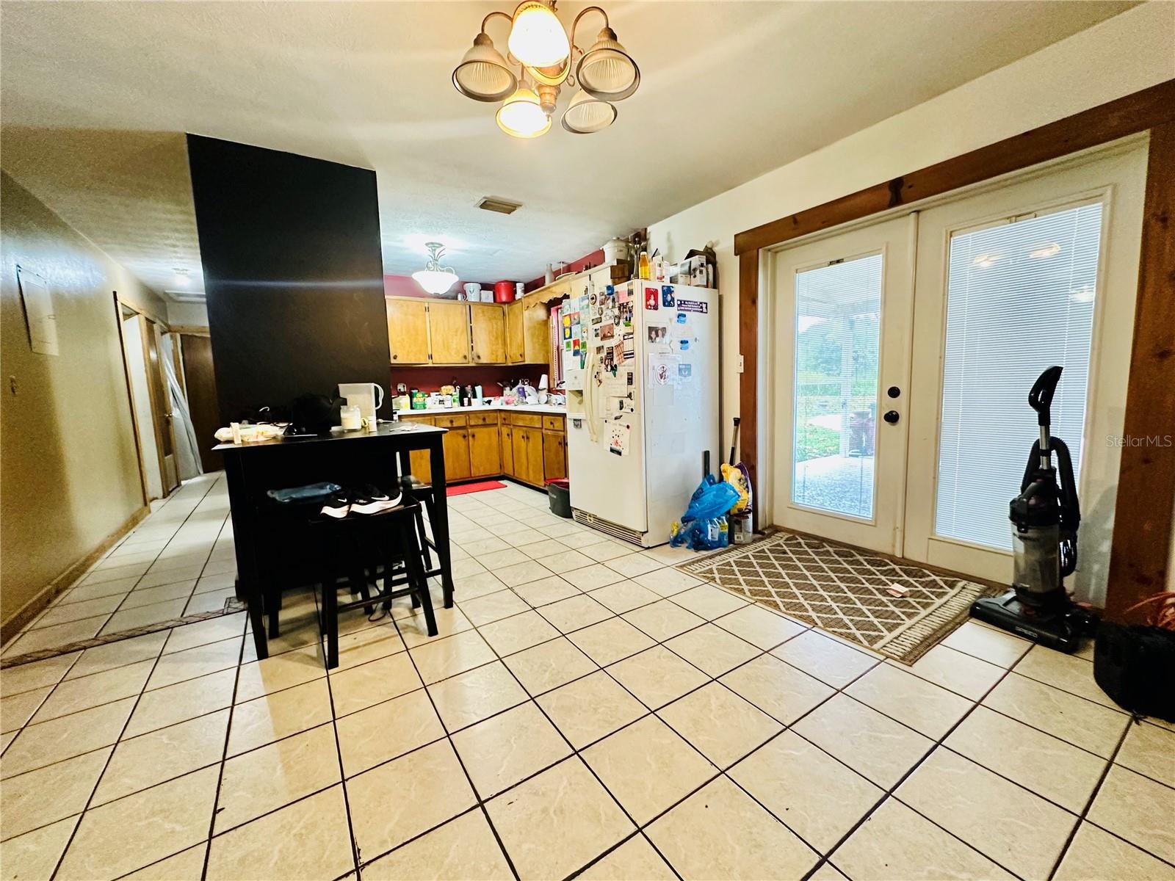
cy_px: 440
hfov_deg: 102.1
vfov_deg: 85.7
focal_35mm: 14
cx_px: 588
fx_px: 475
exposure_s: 1/60
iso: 400
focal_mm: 2.22
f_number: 2.2
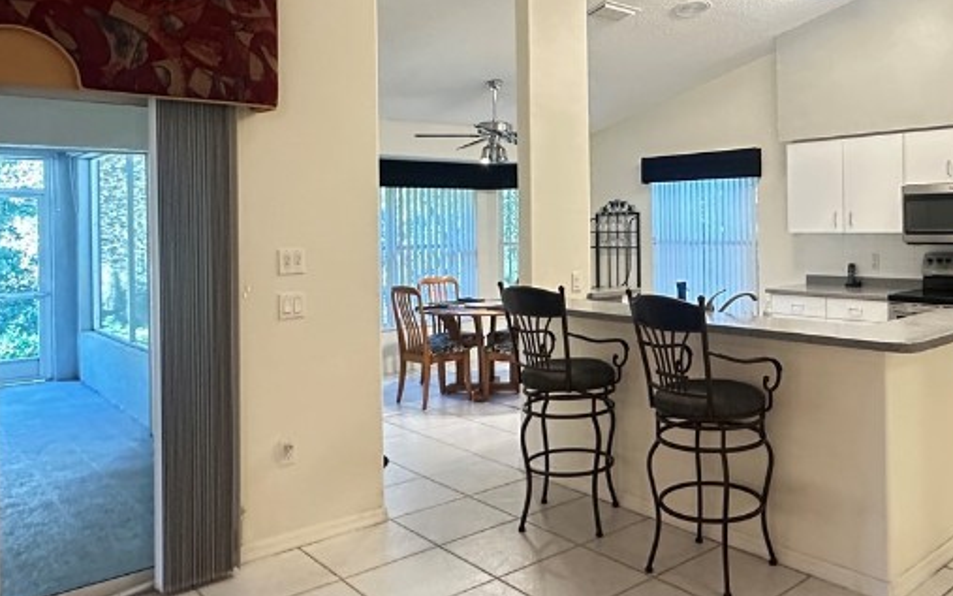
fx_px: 779
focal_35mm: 30
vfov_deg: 41.5
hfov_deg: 61.7
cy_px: 220
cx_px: 617
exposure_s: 1/40
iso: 800
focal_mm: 2.22
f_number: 2.2
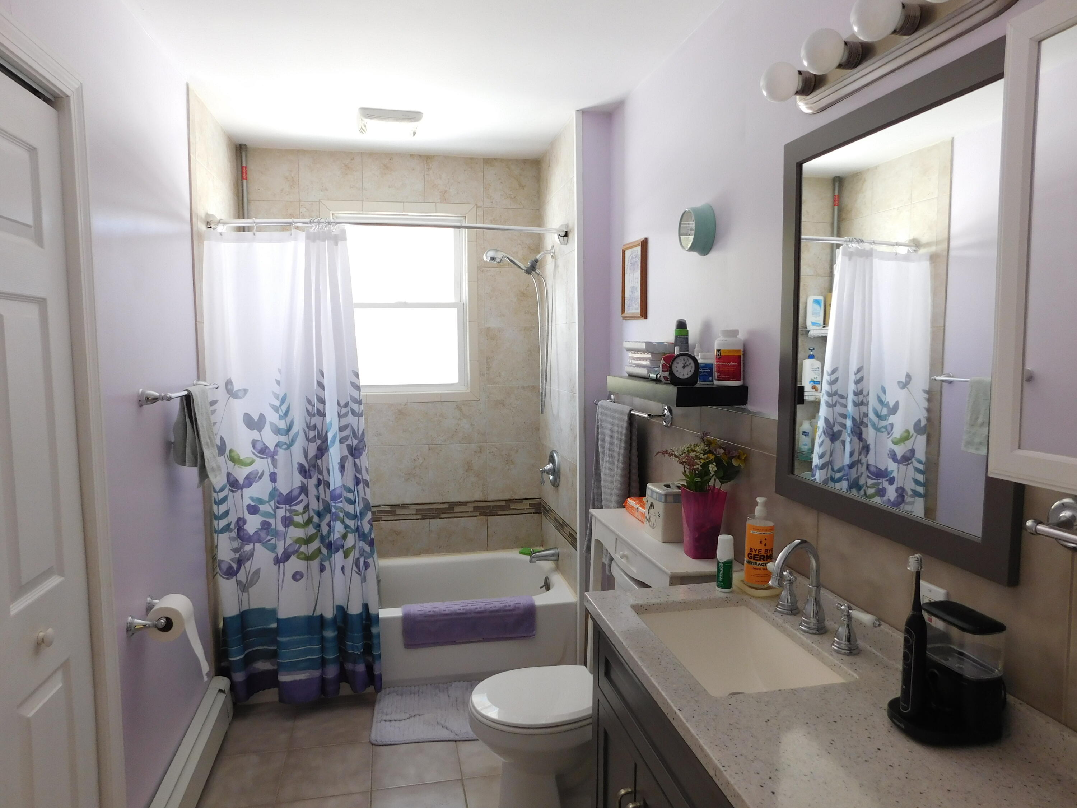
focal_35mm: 23
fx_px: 716
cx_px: 538
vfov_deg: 58.9
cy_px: 404
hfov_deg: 73.9
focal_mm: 4
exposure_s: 1/30
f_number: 3
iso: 125
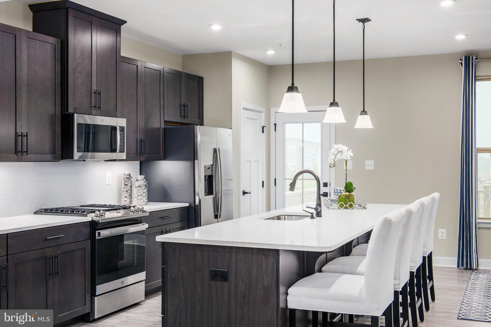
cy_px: 164
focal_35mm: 42
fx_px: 573
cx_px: 246
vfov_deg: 31.9
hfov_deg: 46.4
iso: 200
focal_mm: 42
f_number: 8
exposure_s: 1/250
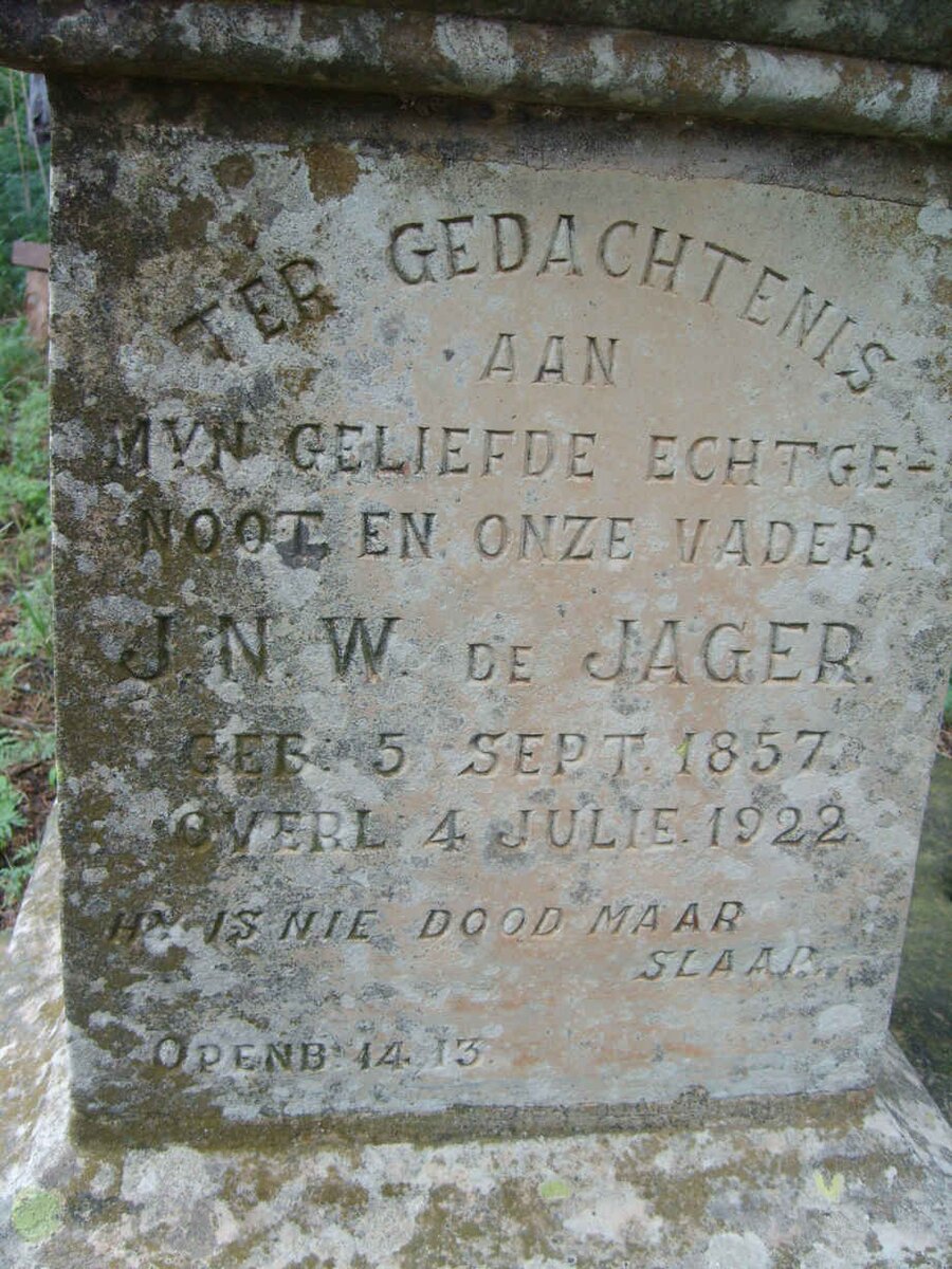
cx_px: 476
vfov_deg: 52.6
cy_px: 634
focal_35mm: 35
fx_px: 1283
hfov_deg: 40.7
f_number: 2.8
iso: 50
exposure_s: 1/250
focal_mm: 5.8
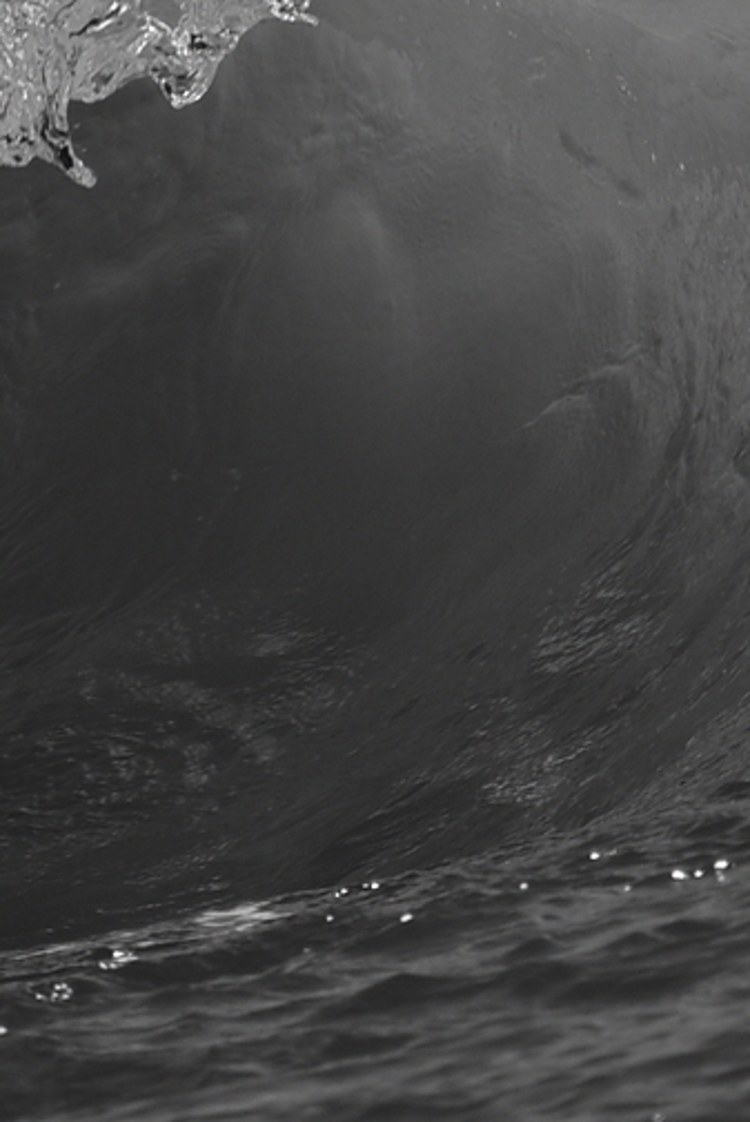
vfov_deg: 1.4
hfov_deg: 1.0
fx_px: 44561
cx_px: 797
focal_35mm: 1429
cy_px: -73
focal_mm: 300
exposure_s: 1/1000
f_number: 6.3
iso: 100
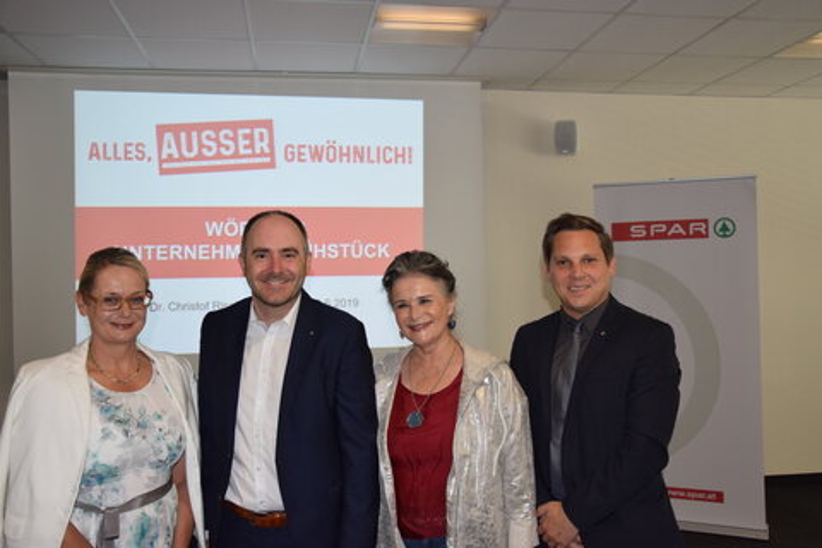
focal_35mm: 33
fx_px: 753
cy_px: 274
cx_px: 411
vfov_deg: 40.0
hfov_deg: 57.2
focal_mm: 22
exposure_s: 1/100
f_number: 5
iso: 800
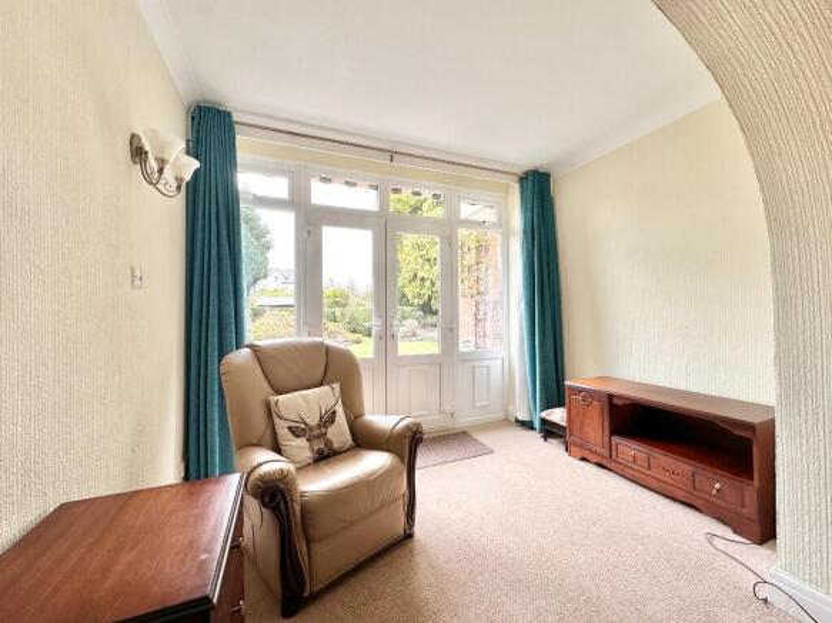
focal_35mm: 14
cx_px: 416
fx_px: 336
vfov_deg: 85.7
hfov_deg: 102.1
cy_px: 312
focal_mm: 2.22
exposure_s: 1/99
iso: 50
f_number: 2.2
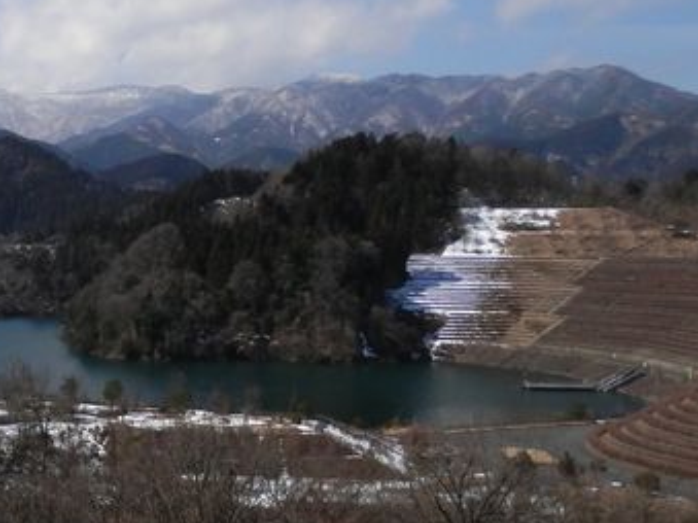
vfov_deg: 24.8
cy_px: 272
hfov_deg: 31.1
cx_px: 56
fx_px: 1189
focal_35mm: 59
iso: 80
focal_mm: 4.5
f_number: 8.7
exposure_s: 1/320
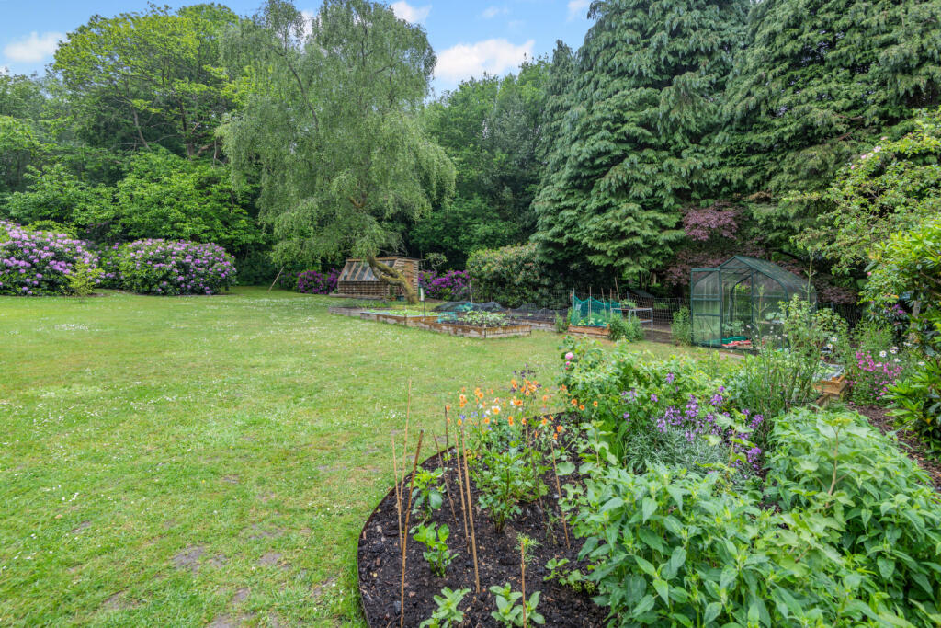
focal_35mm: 16
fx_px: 418
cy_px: 314
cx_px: 470
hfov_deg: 96.7
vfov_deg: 73.8
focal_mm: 16
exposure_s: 1/13
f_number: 8
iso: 100
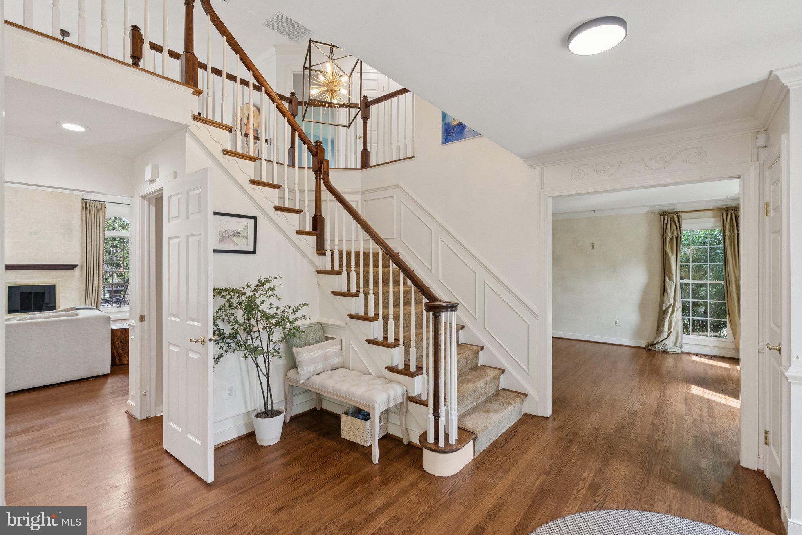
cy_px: 268
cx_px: 401
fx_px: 357
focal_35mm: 16
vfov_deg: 73.8
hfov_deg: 96.7
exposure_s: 1/125
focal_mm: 16
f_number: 5.6
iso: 1600
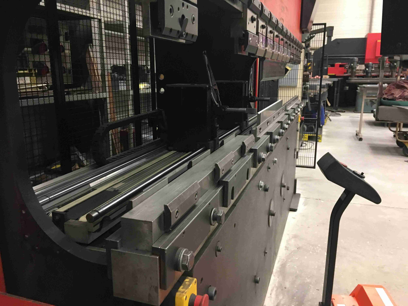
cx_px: 204
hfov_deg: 61.7
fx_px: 342
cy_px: 153
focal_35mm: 29
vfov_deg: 48.2
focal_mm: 4.15
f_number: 2.2
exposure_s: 1/20
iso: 200
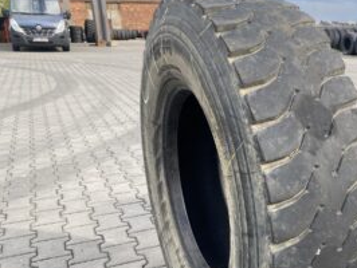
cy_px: 183
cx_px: 287
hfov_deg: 42.7
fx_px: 434
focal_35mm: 42
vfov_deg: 34.0
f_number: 1.8
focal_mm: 4.25
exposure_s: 1/495
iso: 32
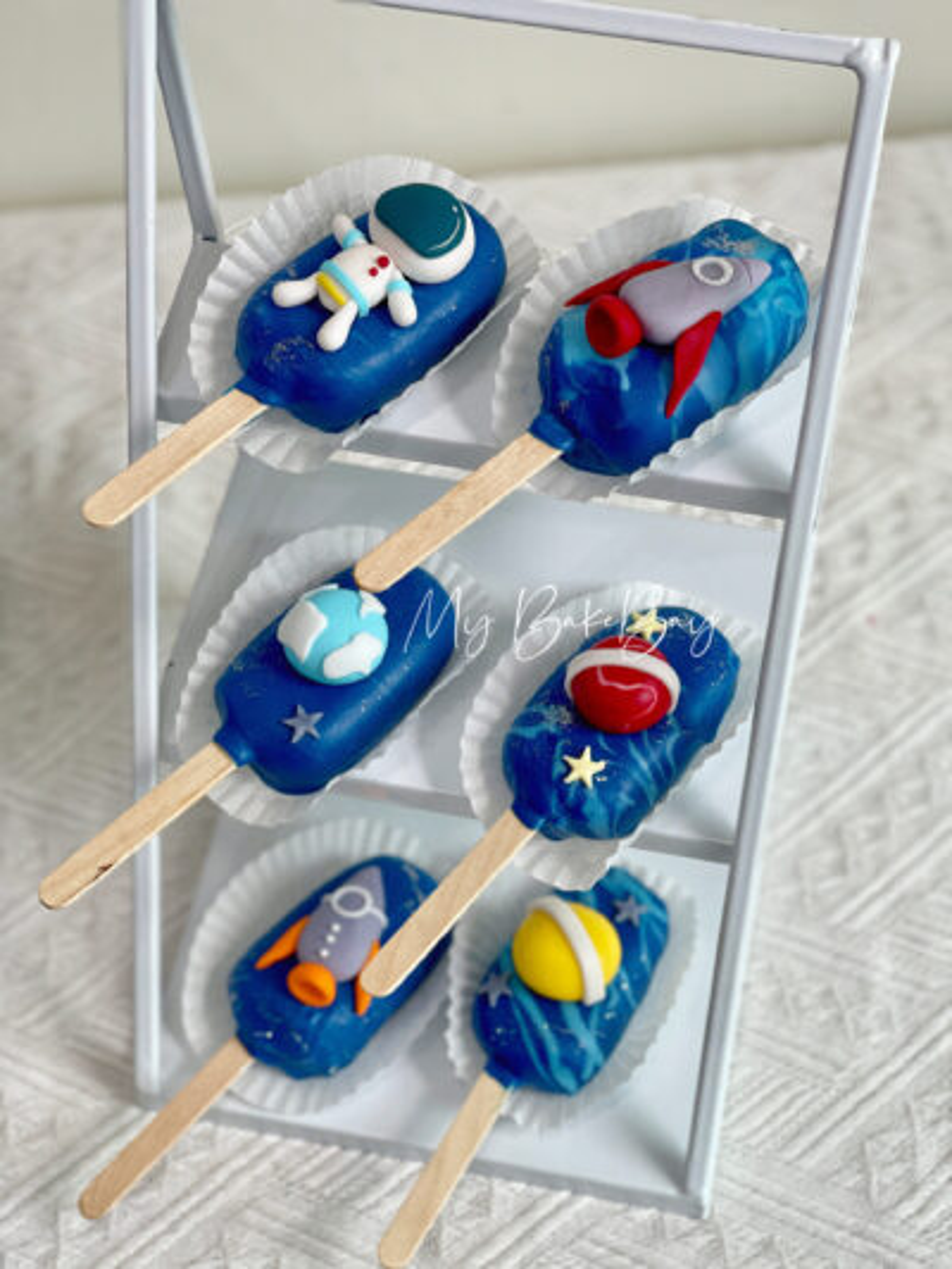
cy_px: 634
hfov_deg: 22.9
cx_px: 476
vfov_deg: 30.3
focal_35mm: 64
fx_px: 2346
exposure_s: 1/121
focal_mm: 7.5
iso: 64
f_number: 2.2
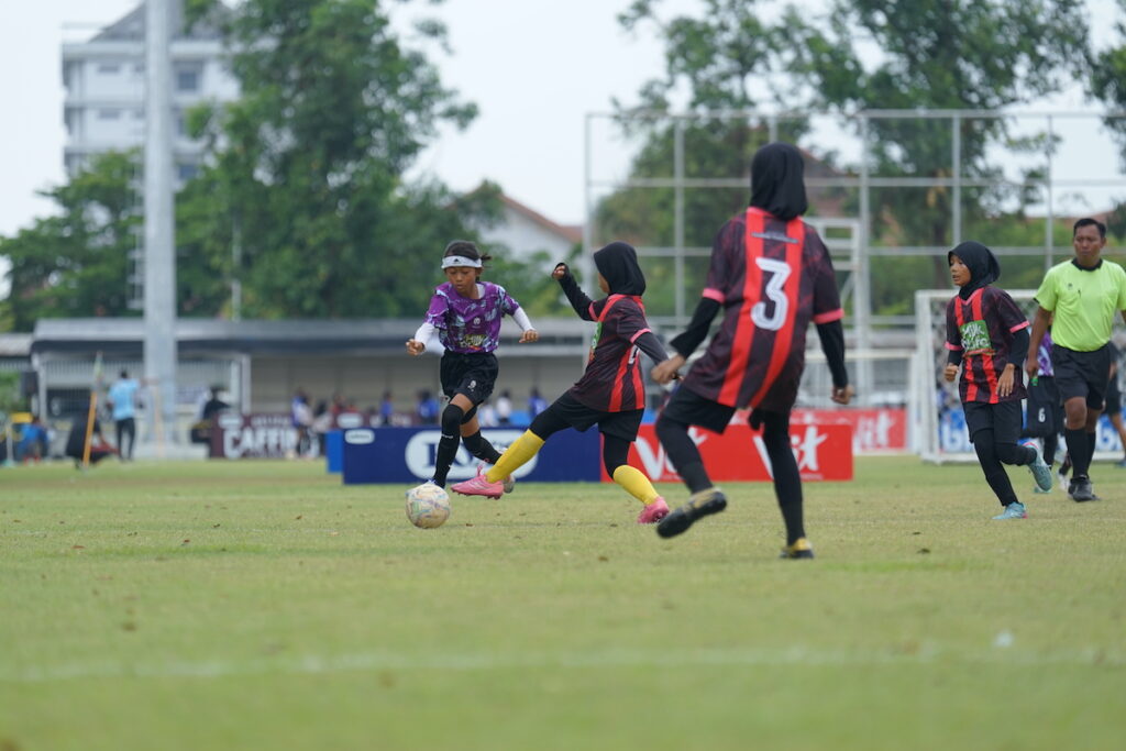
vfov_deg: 8.5
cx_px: 563
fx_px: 5067
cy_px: 376
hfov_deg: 12.7
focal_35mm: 162
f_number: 3.2
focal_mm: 162
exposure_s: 1/1000
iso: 160
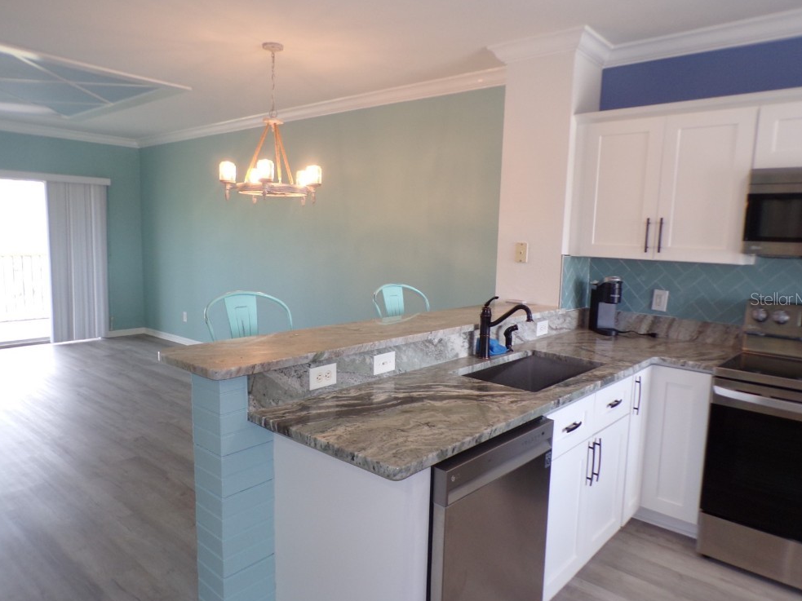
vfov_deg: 54.9
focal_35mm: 25
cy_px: 298
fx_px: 579
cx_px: 410
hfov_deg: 69.4
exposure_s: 1/34
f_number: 3
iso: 123
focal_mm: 4.3
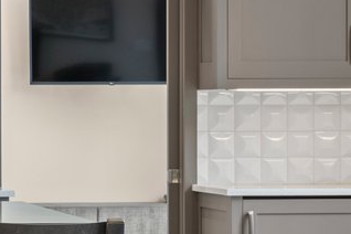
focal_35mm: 193
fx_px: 1882
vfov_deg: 7.1
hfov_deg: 10.0
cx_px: -312
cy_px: 130
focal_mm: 30
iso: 320
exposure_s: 1/2
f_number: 8
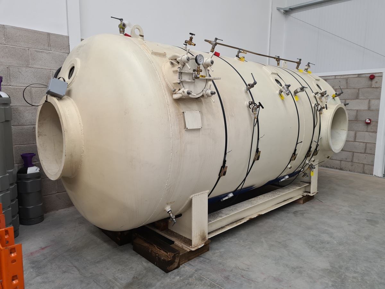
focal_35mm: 26
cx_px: 192
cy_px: 144
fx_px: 289
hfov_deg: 67.3
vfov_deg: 53.1
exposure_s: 1/100
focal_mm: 5.4
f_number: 1.8
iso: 100
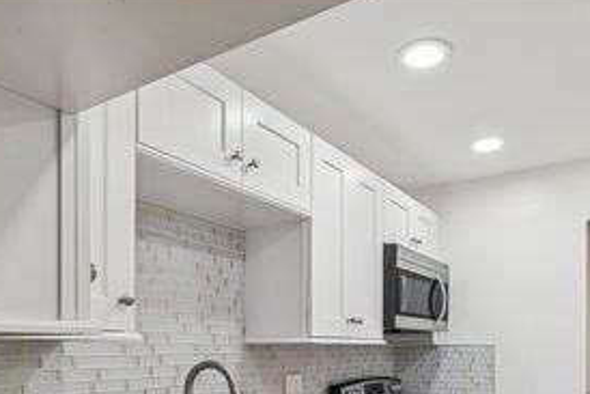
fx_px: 459
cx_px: 314
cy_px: 332
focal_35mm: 28
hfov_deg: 65.4
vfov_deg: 43.6
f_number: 8
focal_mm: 11
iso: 100
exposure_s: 1/3.33
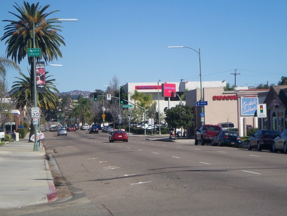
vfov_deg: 12.7
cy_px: 108
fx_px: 970
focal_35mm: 117
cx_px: 144
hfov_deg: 16.8
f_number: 4.4
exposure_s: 1/500
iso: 50
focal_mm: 19.2
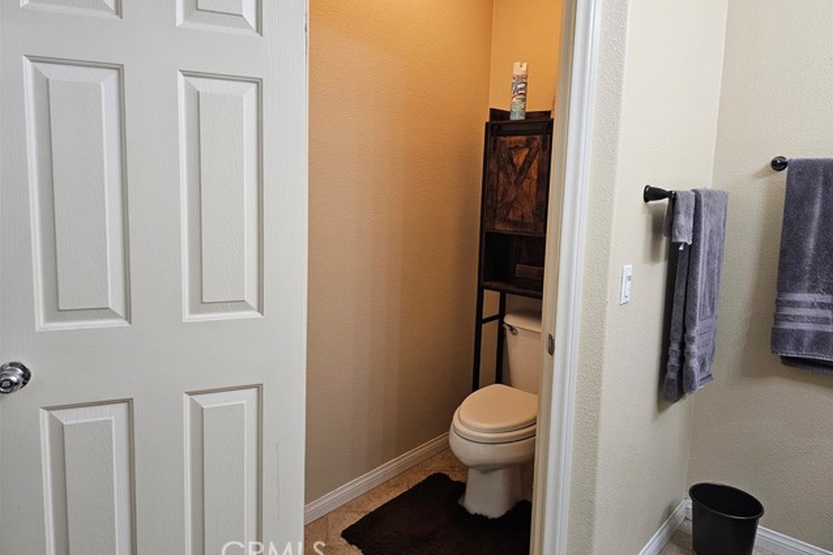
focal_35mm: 24
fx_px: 555
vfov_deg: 53.1
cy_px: 259
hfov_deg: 73.8
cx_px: 416
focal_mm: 6.3
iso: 500
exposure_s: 1/120
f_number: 1.7
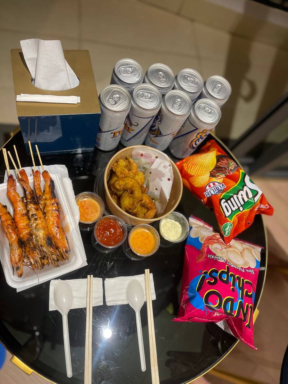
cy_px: 192
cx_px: 144
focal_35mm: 26
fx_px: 288
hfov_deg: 53.1
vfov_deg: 67.3
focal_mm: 5.1
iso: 200
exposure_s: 1/50
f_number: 1.6
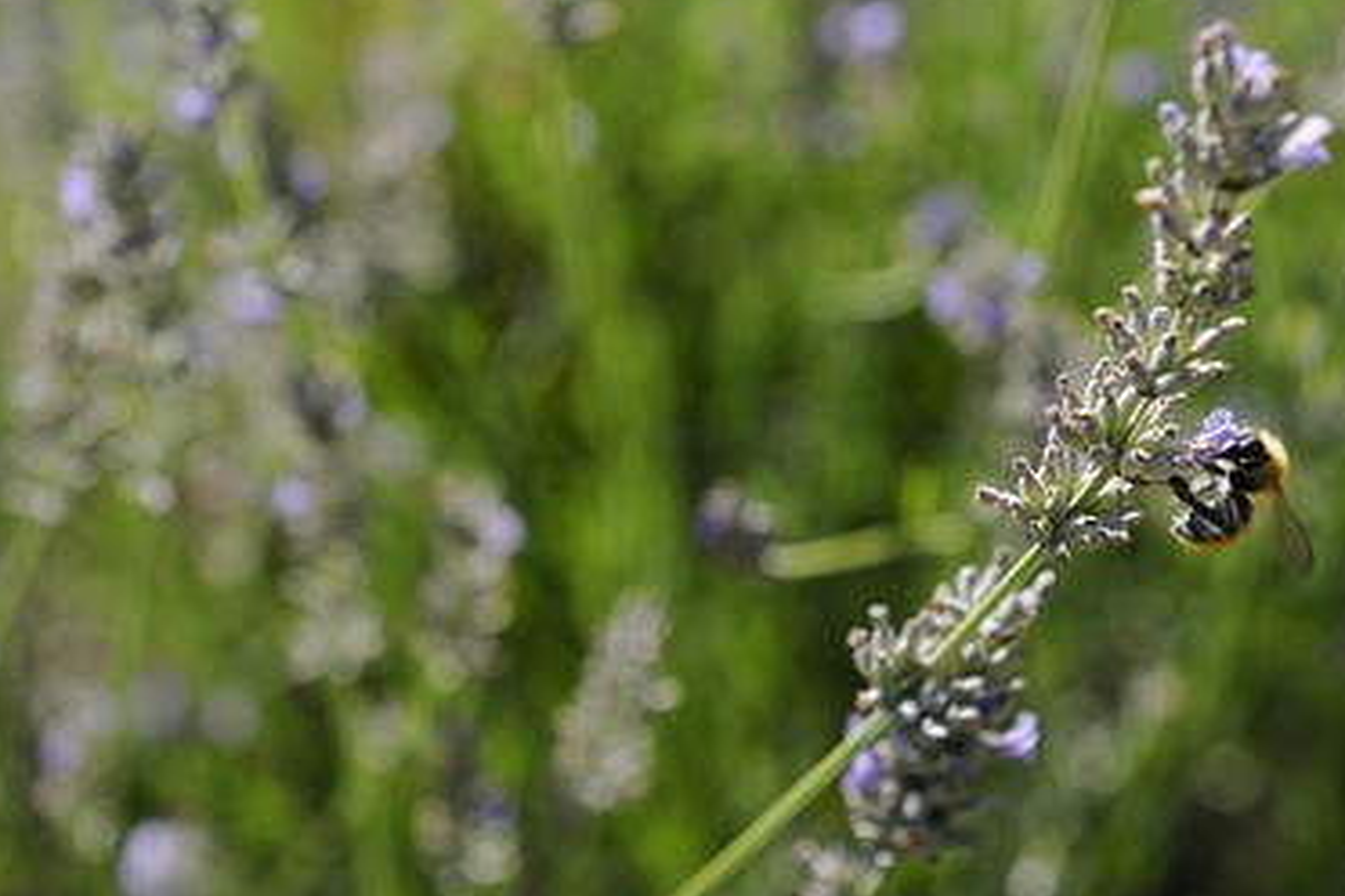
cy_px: 455
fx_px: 2951
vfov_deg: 17.3
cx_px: 741
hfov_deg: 25.7
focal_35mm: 79
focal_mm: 70
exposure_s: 1/320
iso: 200
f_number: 6.3
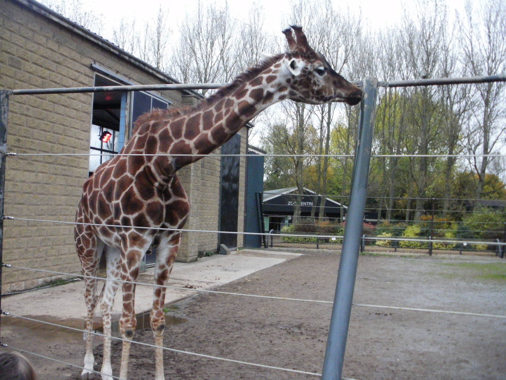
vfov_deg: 39.7
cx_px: 253
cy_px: 190
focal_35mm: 36
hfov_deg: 51.4
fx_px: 526
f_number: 3.5
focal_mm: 6.3
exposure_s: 1/200
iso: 400
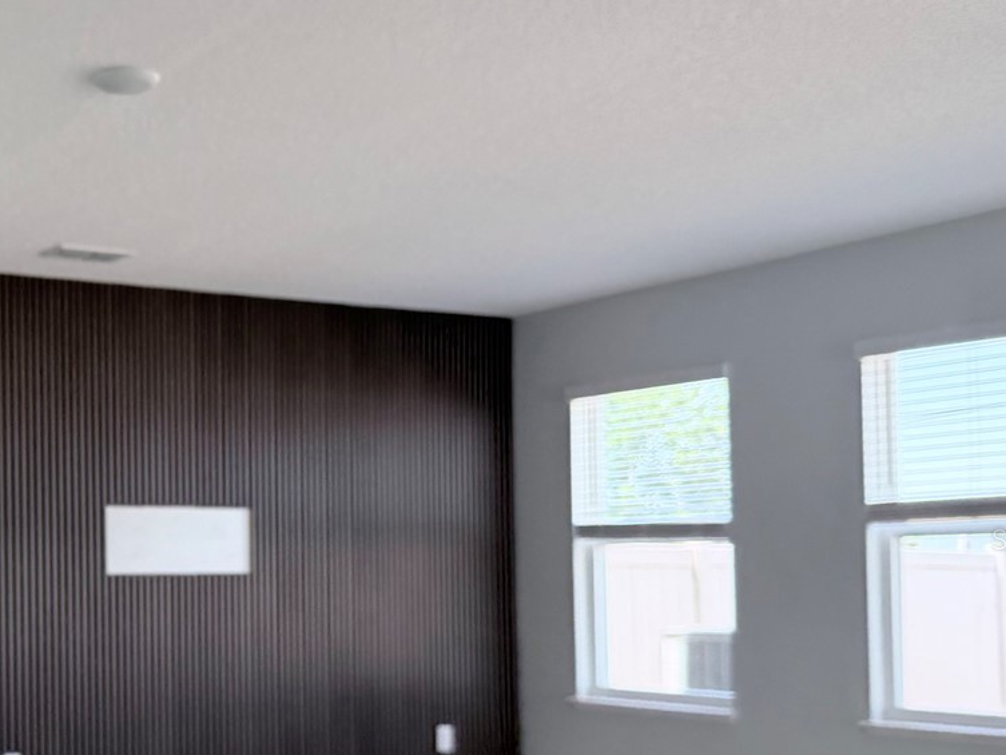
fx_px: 1482
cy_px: 539
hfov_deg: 34.7
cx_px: 49
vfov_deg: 28.3
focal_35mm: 51
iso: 200
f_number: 1.78
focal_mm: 6.76
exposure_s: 1/206
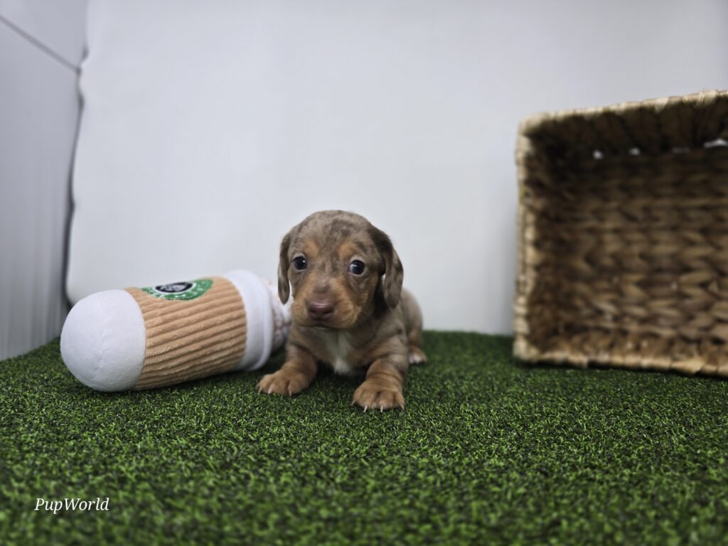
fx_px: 484
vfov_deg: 58.9
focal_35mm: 23
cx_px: 364
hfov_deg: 73.9
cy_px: 273
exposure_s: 1/120
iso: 25
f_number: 1.7
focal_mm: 6.3
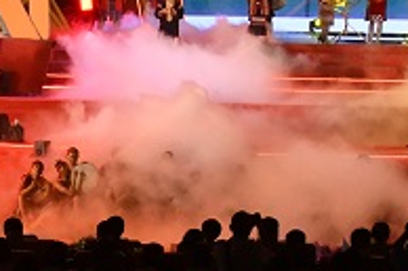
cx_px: 566
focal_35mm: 399
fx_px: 4518
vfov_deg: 3.4
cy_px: -82
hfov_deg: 5.1
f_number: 13
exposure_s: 1/160
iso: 6400
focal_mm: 86
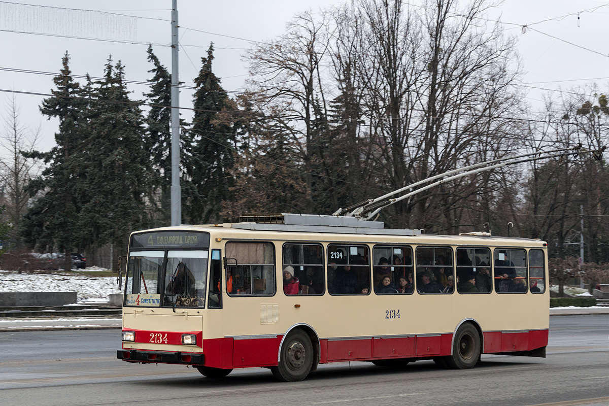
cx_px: 304
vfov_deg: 18.9
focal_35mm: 72
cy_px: 203
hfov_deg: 28.1
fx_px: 1218
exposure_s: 1/250
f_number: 4.8
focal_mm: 48
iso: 250
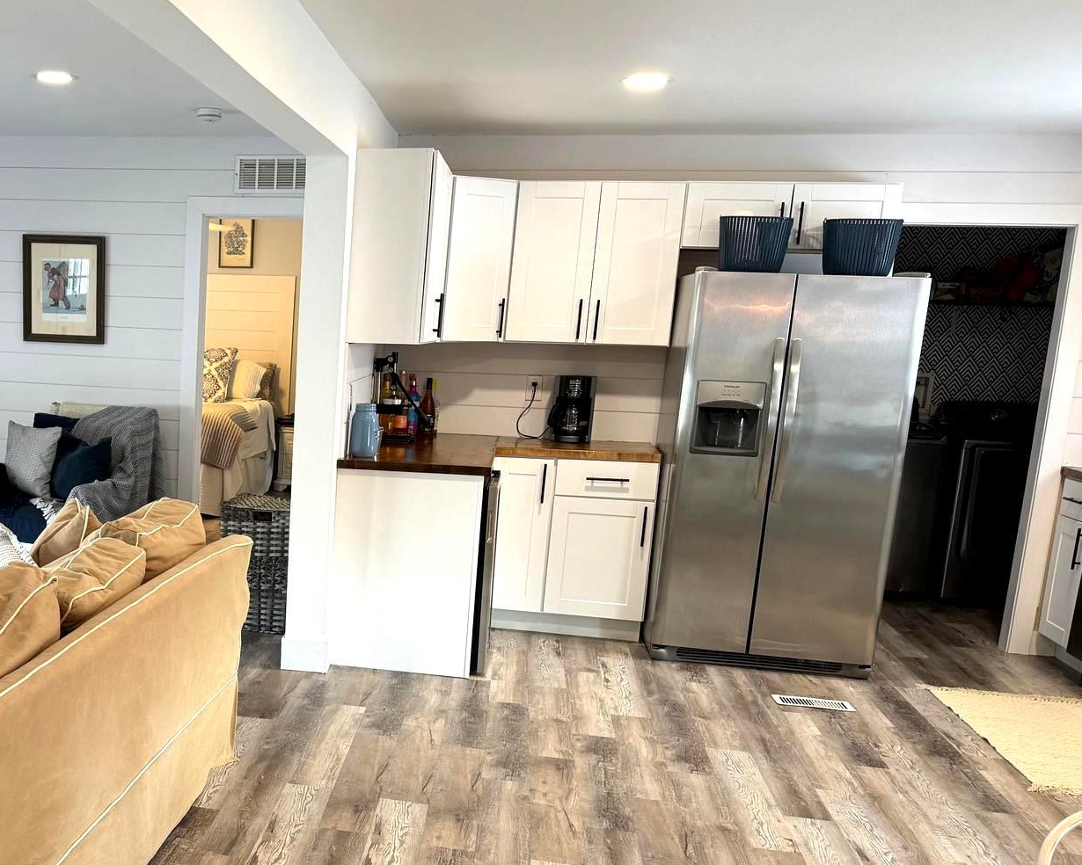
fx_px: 1249
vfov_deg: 37.8
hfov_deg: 44.1
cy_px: 575
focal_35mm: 39
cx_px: 187
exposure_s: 1/60
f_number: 1.78
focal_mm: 6.76
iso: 125
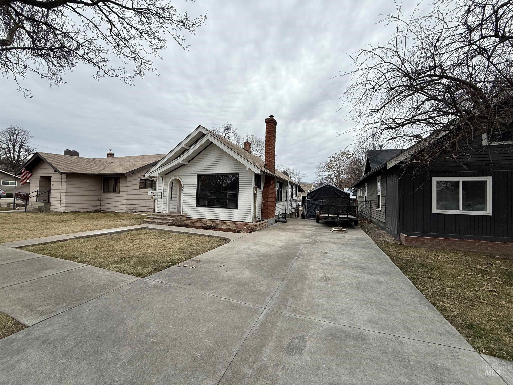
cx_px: 256
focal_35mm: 14
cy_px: 192
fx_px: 207
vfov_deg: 85.7
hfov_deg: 102.1
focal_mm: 2.22
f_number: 2.2
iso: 50
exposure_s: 1/490
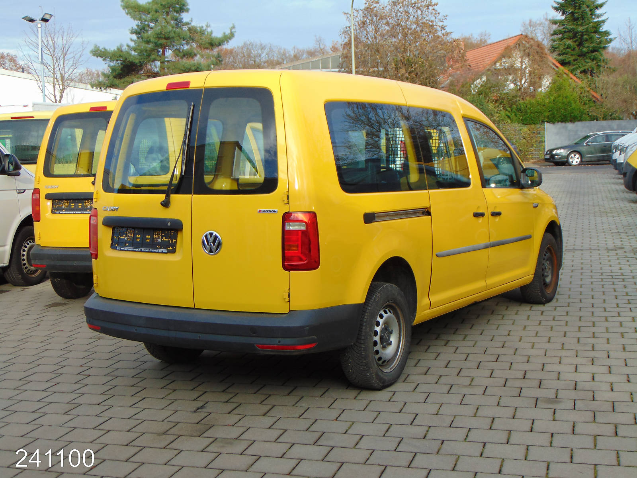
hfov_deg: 38.2
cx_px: 318
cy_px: 239
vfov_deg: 29.1
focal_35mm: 50
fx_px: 920
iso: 80
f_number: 3.5
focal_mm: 9
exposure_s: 1/200
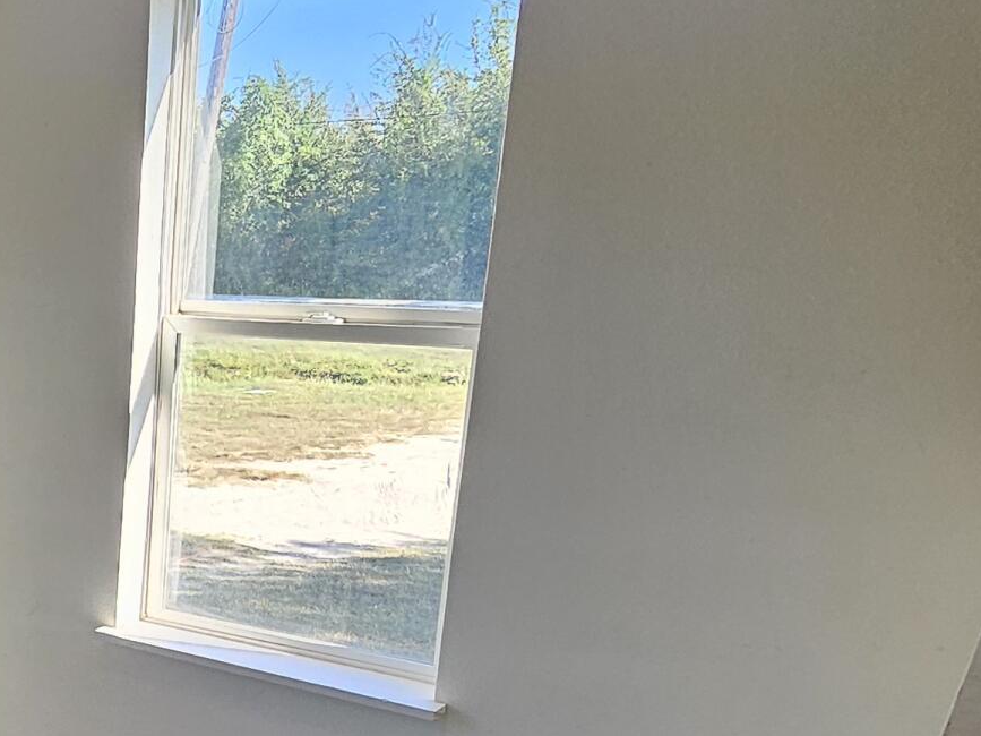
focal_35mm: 45
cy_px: 654
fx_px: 1275
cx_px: -88
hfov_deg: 36.0
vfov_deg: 30.8
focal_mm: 1.74
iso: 50
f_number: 2.2
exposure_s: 1/120
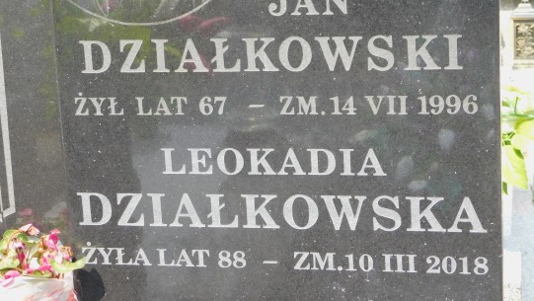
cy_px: 80
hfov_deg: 25.0
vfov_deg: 14.2
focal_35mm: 85
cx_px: 249
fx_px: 1204
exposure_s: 1/160
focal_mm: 11.7
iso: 125
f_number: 4.2
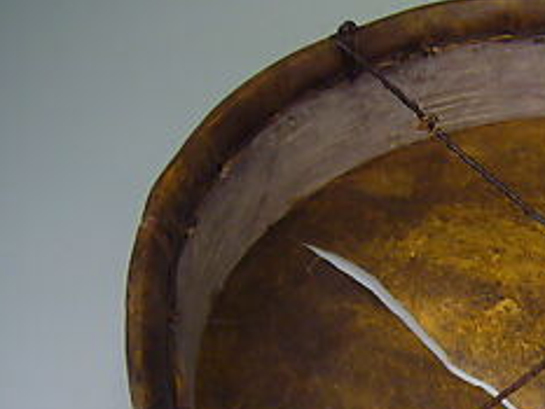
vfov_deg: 19.7
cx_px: 643
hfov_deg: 24.6
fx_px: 1134
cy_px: 428
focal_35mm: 72
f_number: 2.8
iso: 80
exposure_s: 1/40
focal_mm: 4.6
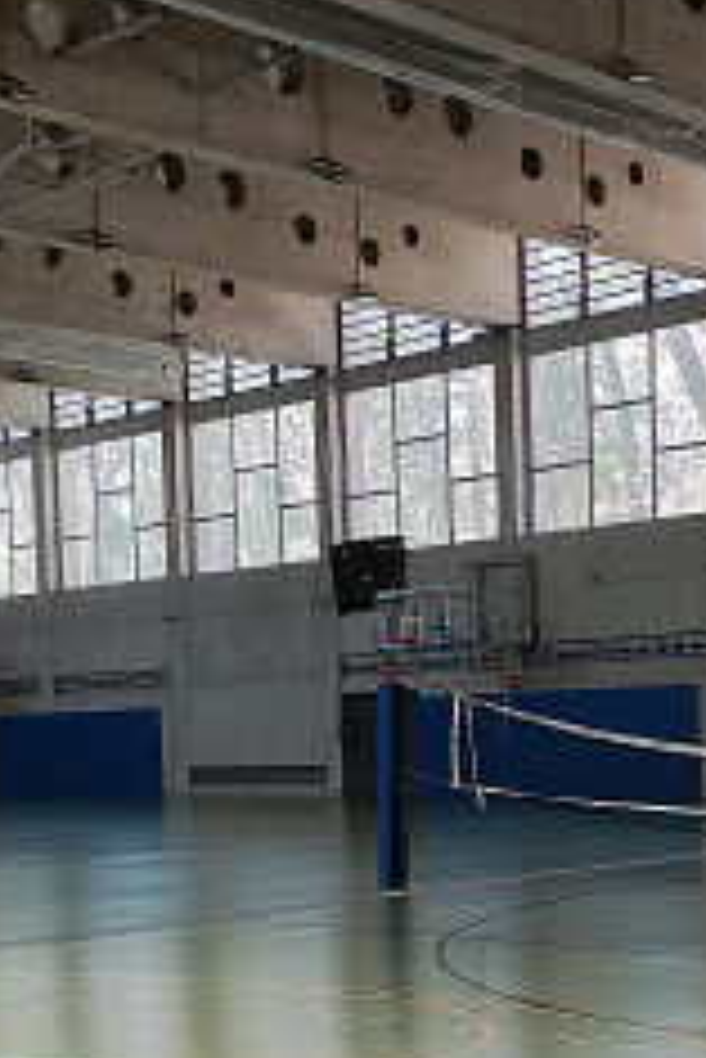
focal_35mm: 64
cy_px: 801
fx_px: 1880
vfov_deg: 30.8
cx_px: 490
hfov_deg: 21.2
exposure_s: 1/100
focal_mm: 5.43
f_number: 1.89
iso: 50
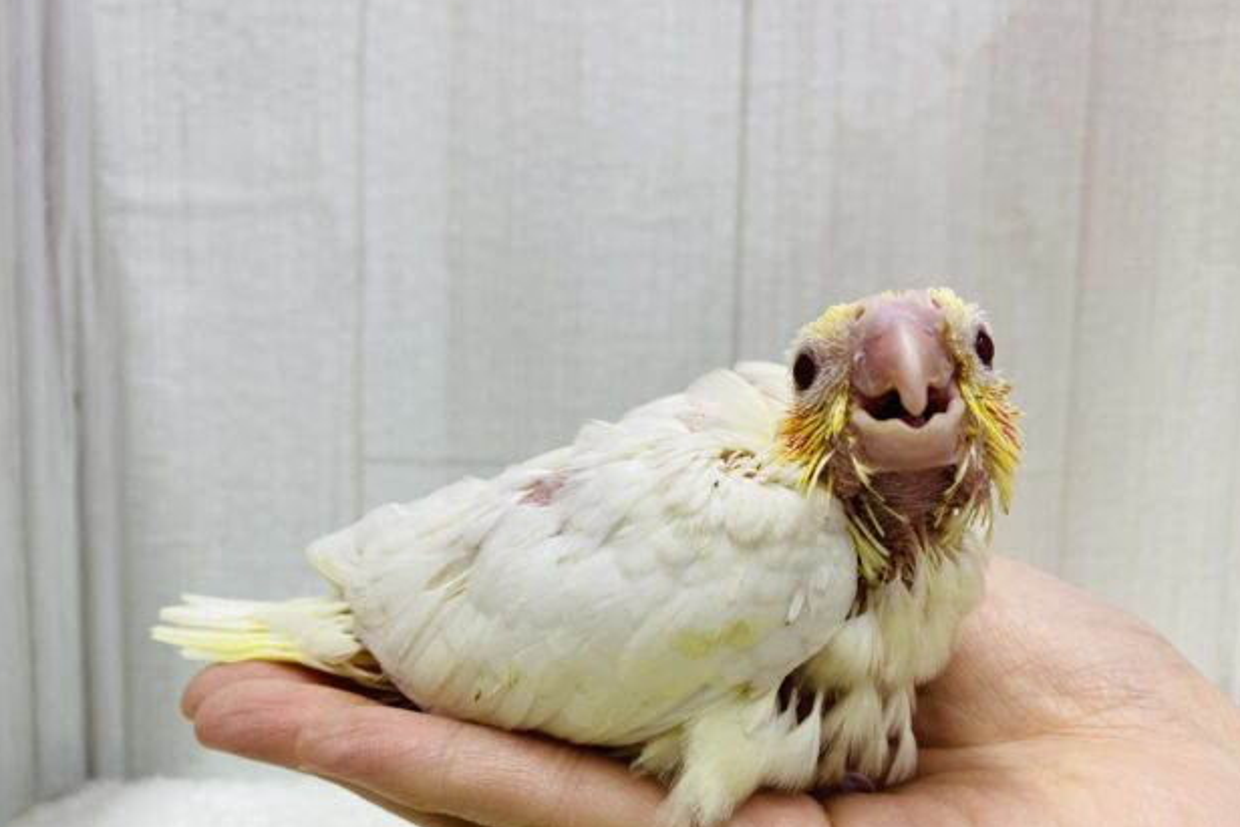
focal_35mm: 27
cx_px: 608
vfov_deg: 47.9
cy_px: 451
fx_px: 930
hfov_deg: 67.4
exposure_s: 1/100
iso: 50
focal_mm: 4.25
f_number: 1.8
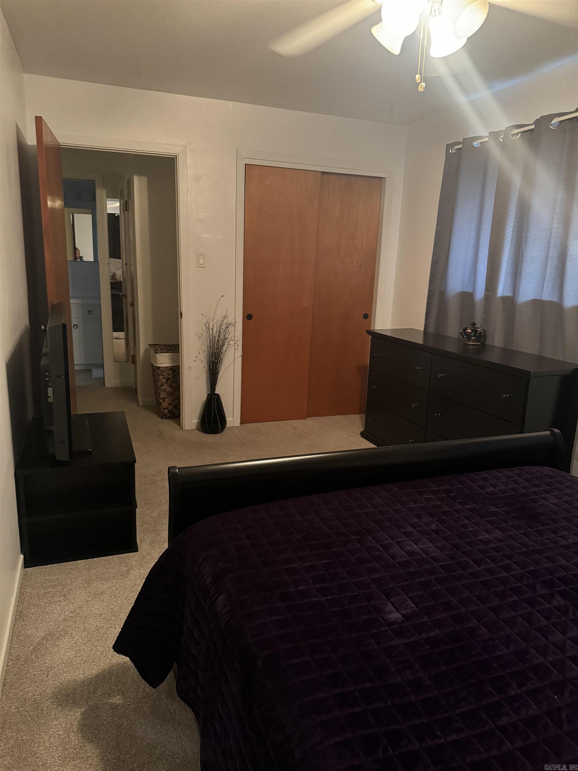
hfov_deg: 56.8
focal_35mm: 24
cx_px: 289
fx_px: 534
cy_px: 386
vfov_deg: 71.6
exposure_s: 1/30
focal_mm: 6.76
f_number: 1.78
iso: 800
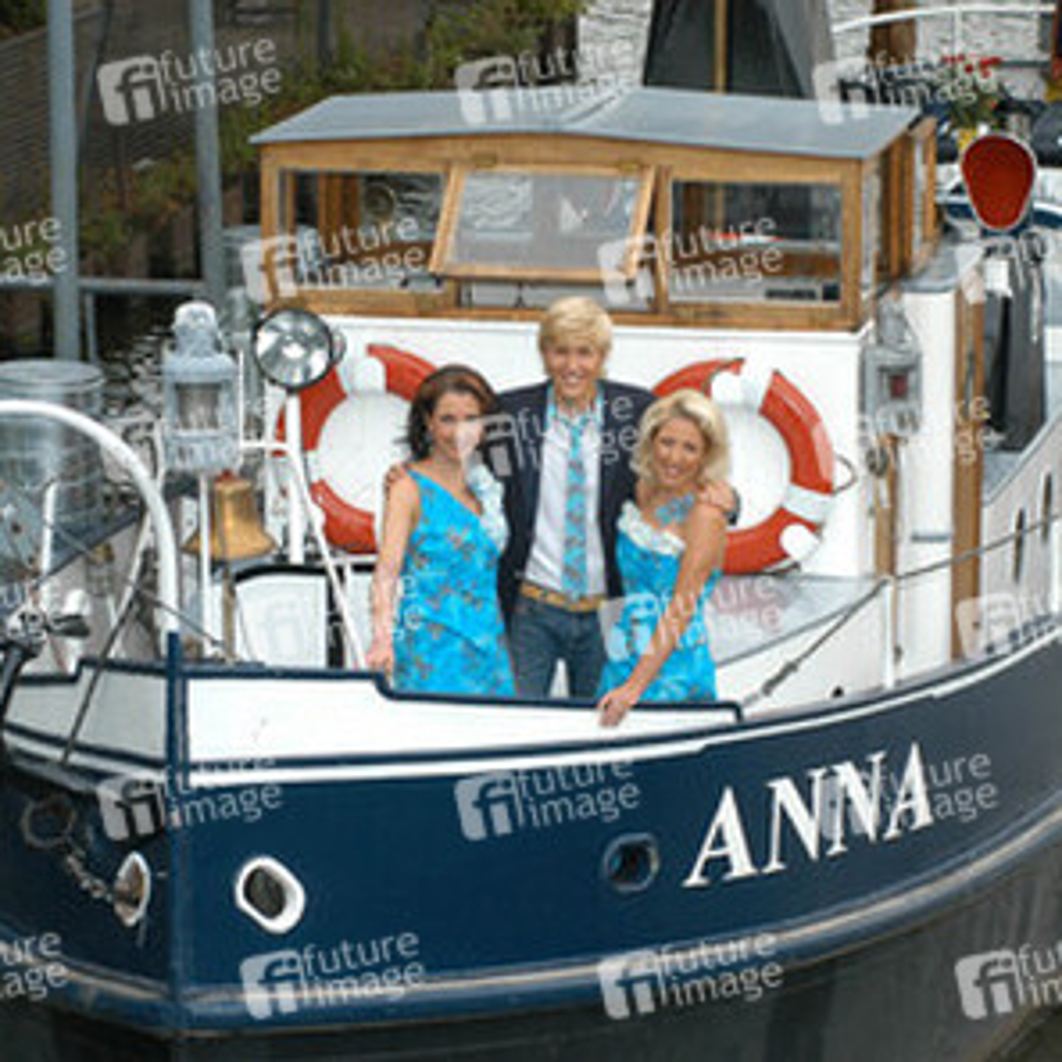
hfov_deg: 11.3
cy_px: 529
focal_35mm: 155
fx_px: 5380
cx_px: 595
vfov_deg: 11.3
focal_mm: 80
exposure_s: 1/160
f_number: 8
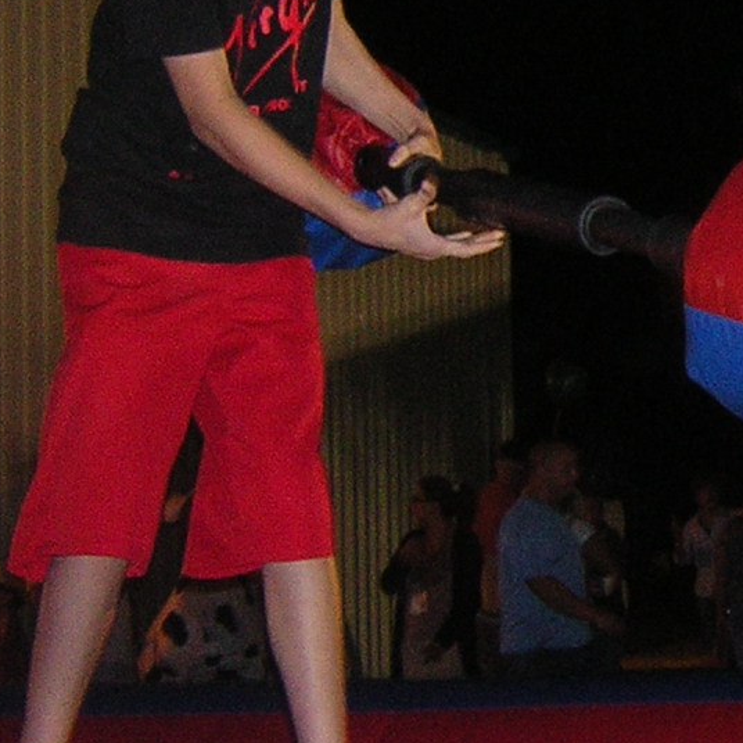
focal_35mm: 95
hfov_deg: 17.5
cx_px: 887
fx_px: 2307
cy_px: 261
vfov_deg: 18.3
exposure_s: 1/60.1
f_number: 2.6
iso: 400
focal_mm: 4.7
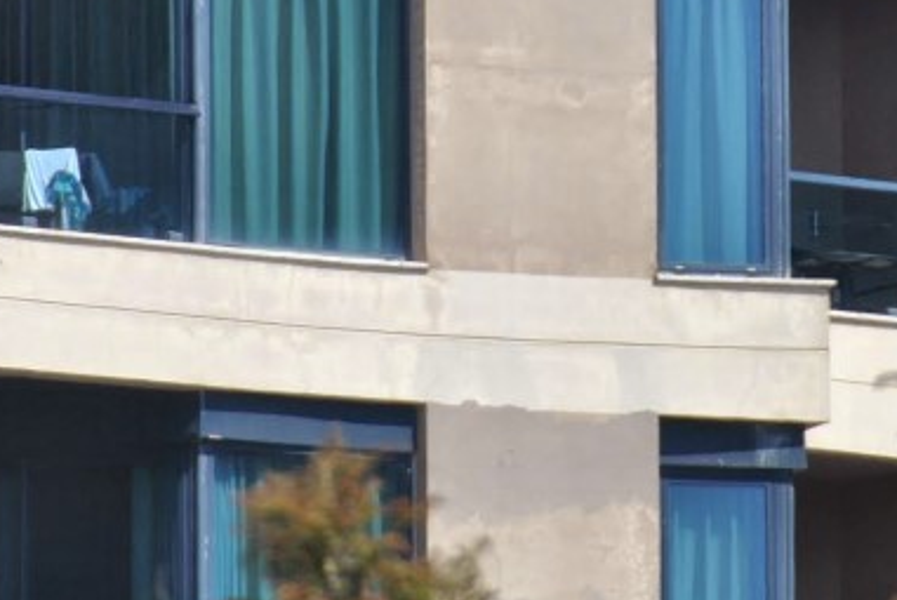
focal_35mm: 904
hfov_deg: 2.3
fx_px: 22550
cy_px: 54
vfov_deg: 1.5
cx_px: 524
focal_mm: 200
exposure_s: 1/1000
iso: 200
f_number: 5.6
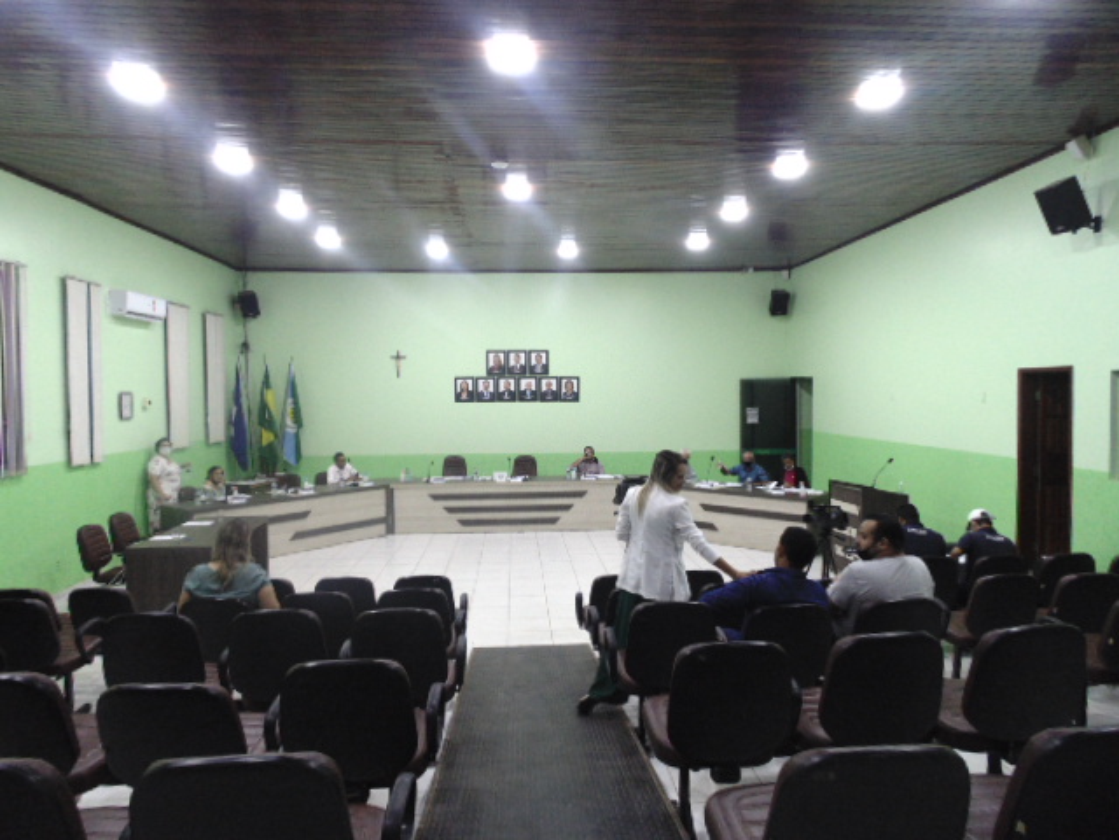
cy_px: 420
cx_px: 560
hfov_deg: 76.4
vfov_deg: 61.1
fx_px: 711
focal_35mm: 22
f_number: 3.1
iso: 250
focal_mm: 4
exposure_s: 1/30
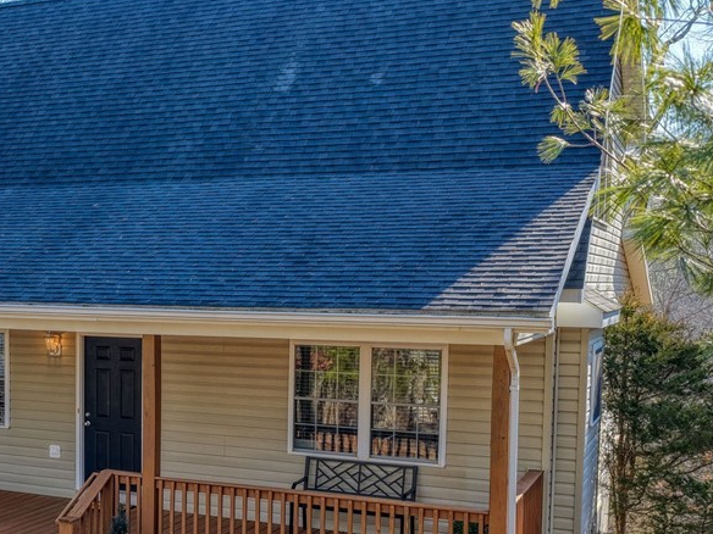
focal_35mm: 50
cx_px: 100
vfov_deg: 28.9
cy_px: 352
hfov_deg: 36.3
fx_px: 1030
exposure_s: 1/240
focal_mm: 14.4
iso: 400
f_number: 2.8
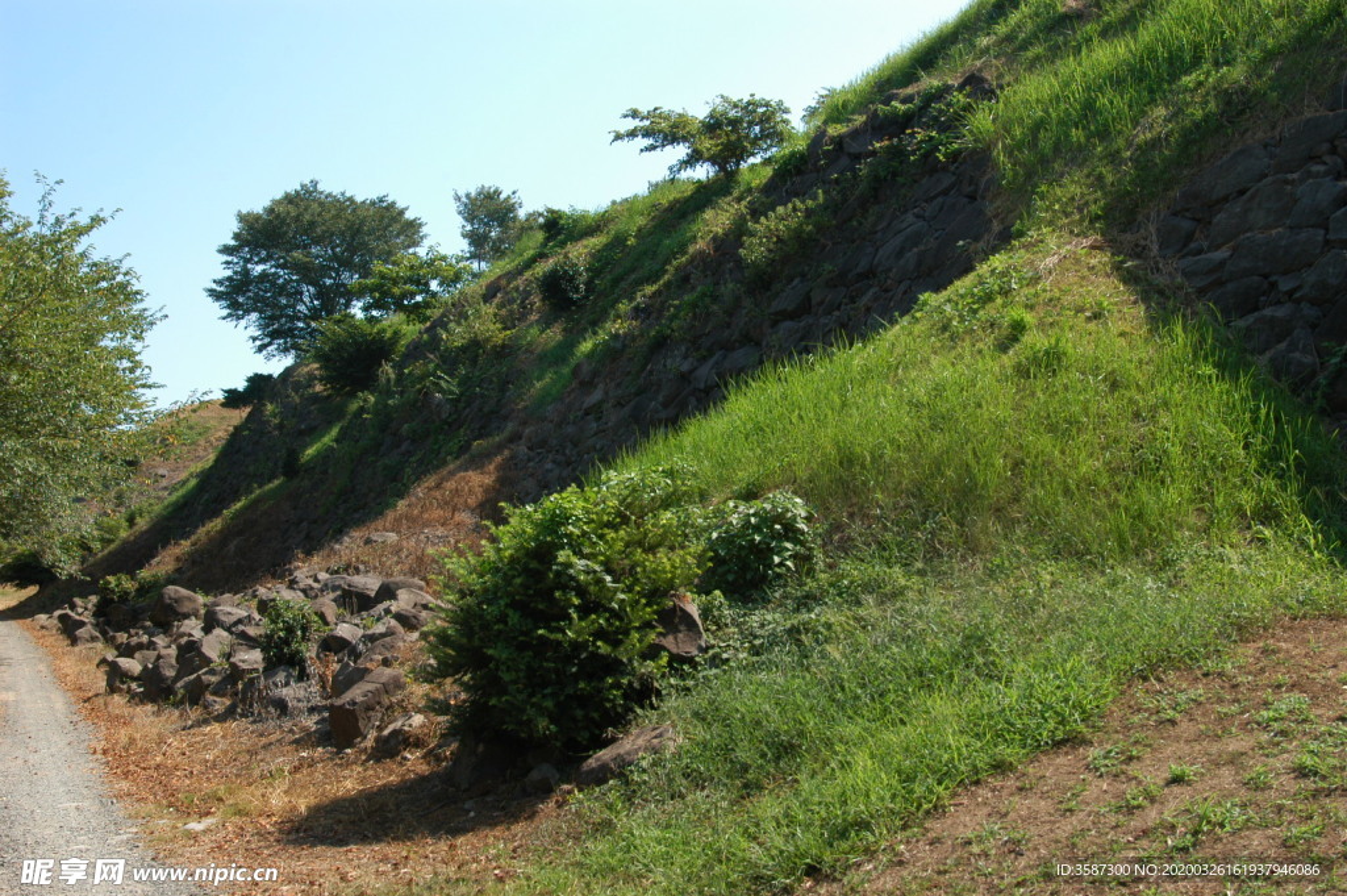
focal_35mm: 36
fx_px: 1346
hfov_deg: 53.2
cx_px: 674
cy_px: 448
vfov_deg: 36.8
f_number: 8
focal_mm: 24
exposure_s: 1/250
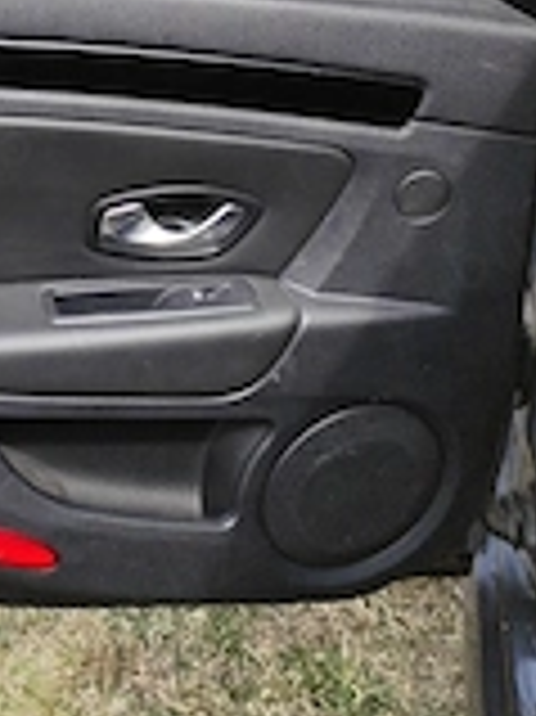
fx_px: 1509
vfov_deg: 25.1
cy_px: -36
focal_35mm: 73
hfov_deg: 19.7
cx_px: 45
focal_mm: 4.75
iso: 100
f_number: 1.8
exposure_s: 1/775
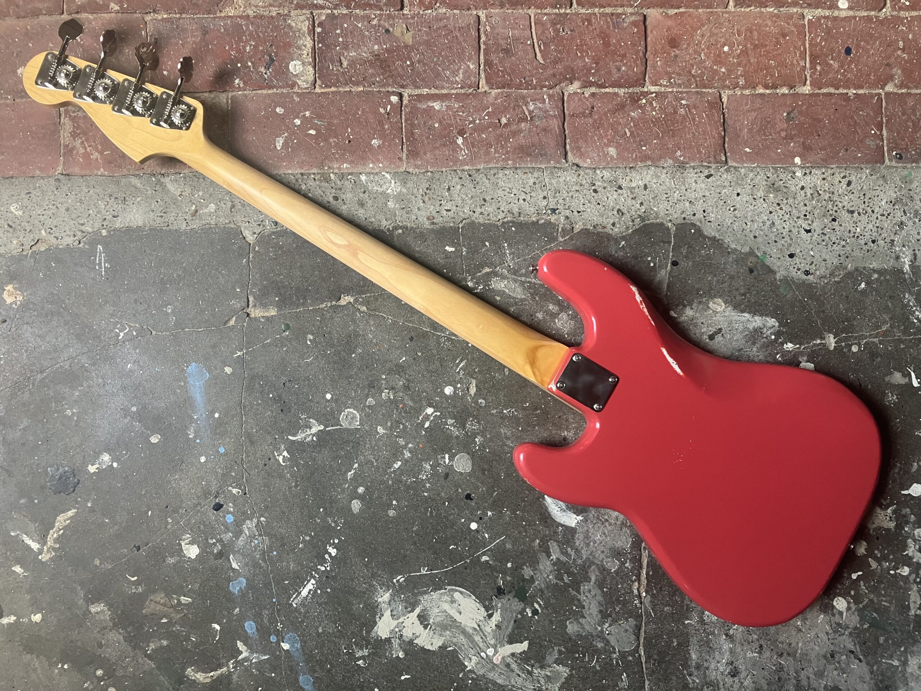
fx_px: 745
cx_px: 460
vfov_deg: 49.7
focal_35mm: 28
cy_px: 346
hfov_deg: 63.4
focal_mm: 3.99
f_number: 1.8
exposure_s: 1/62
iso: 80
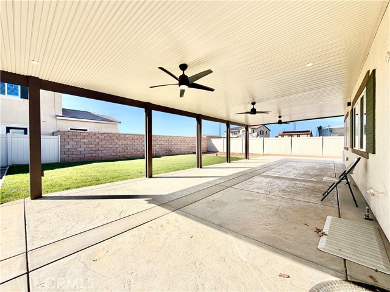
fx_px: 158
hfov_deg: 102.1
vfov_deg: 85.7
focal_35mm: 14
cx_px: 195
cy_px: 146
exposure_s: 1/864
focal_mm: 2.22
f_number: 2.2
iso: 20
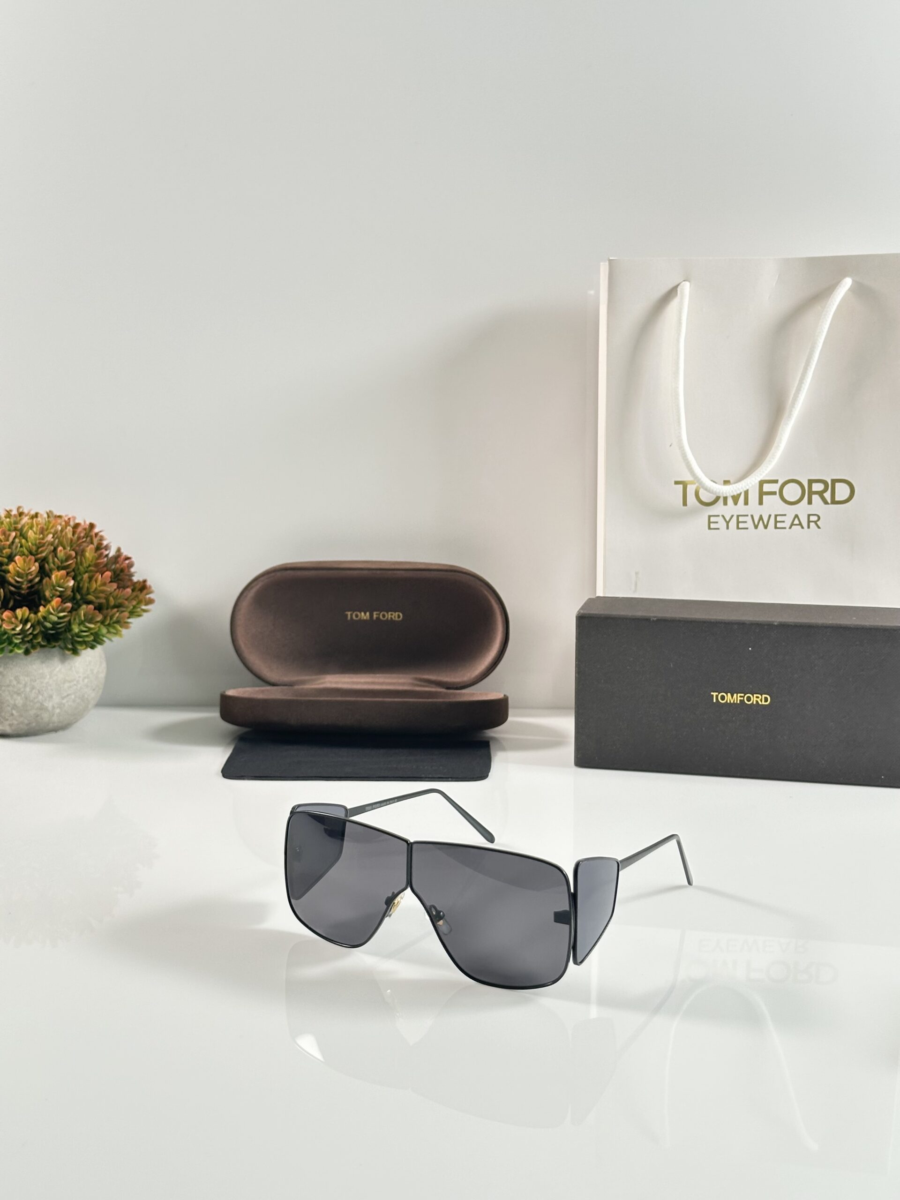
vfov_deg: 39.7
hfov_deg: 30.3
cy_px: 600
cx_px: 450
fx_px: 1664
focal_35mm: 48
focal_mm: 6.86
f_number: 1.78
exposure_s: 1/100
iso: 125
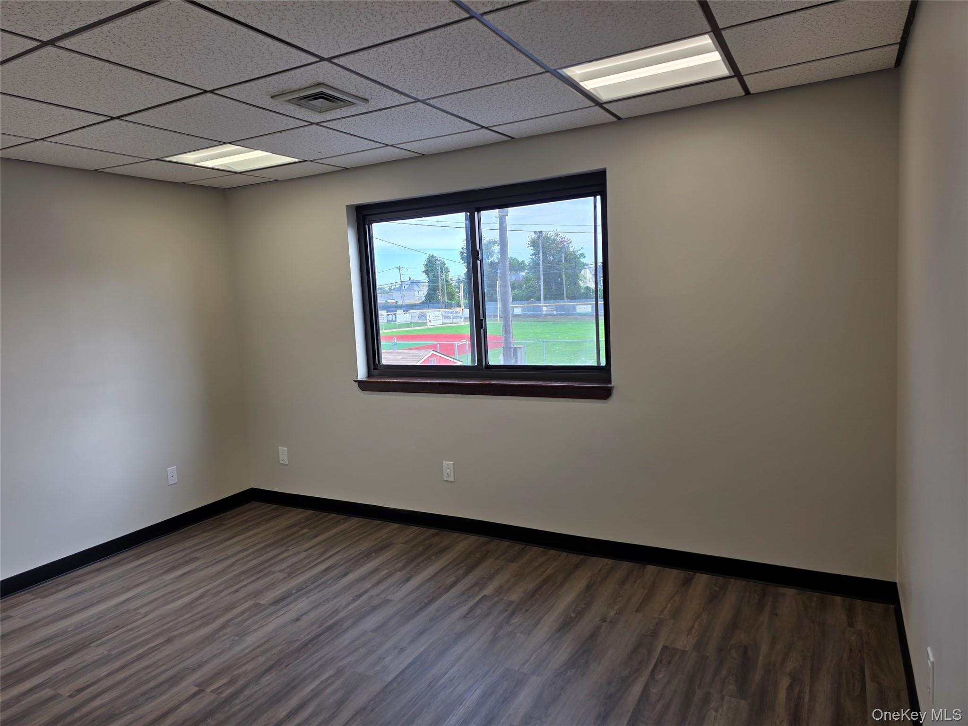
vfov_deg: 58.9
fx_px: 643
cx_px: 484
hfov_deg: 73.9
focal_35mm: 23
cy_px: 363
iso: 20
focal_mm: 6.3
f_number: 1.7
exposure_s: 1/120
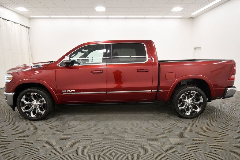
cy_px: 80
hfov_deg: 81.2
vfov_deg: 59.5
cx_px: 120
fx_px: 140
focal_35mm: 21
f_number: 5
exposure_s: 1/125
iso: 900
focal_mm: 14
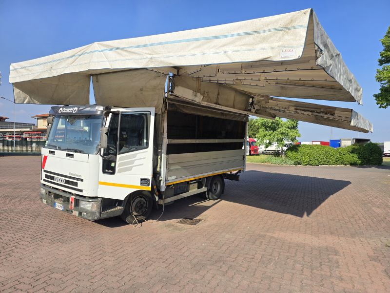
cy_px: 146
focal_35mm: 23
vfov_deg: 58.9
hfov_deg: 73.9
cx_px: 195
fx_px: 259
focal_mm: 6.3
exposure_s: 1/777
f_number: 1.7
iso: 12
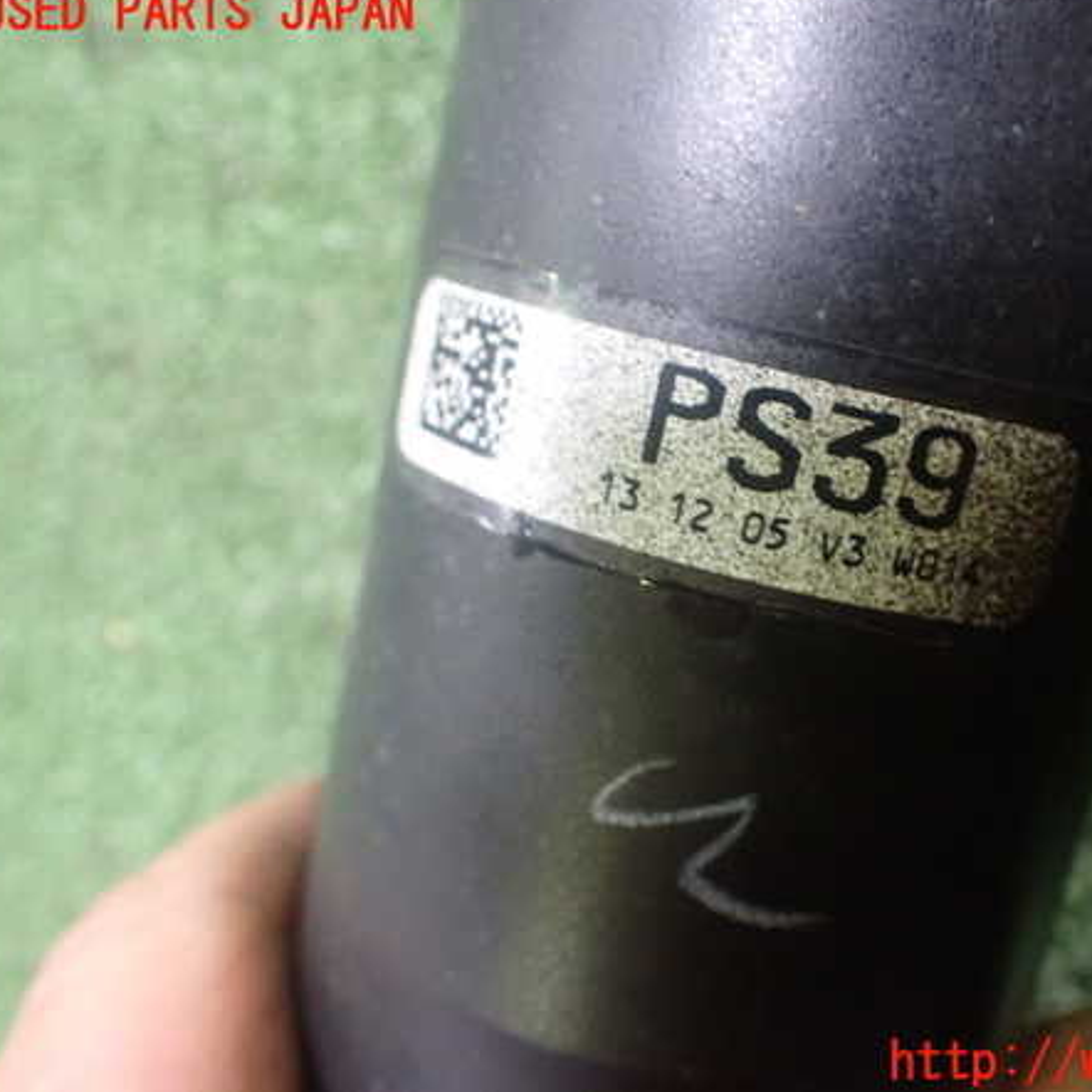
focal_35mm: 36
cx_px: 707
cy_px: 539
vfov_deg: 46.0
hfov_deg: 45.5
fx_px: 1285
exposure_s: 1/30
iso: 800
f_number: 2.3
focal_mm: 5.4
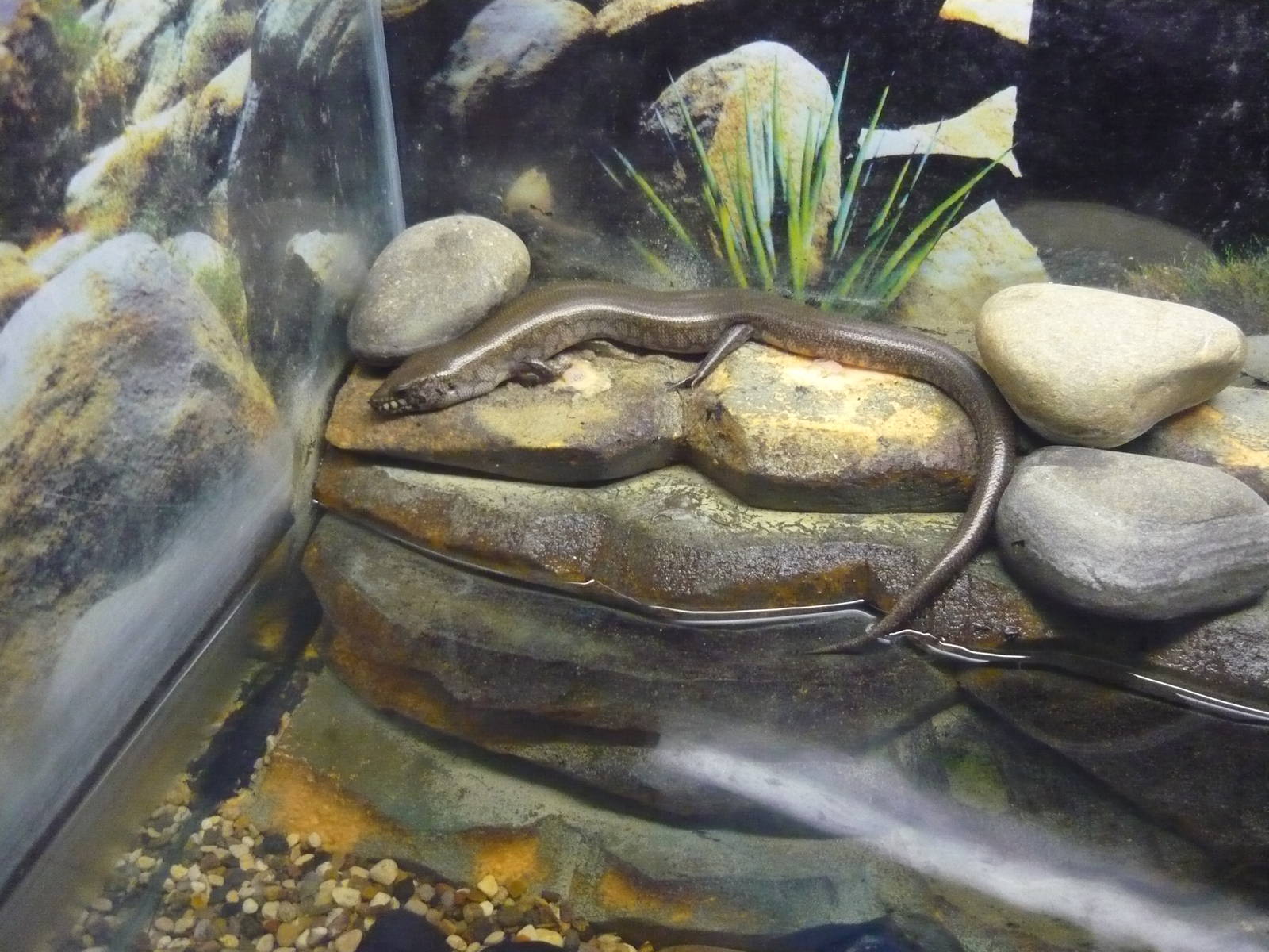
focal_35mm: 33
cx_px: 634
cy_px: 476
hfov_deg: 55.4
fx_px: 1210
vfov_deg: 42.9
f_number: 2.8
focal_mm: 5.5
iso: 800
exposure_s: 1/20
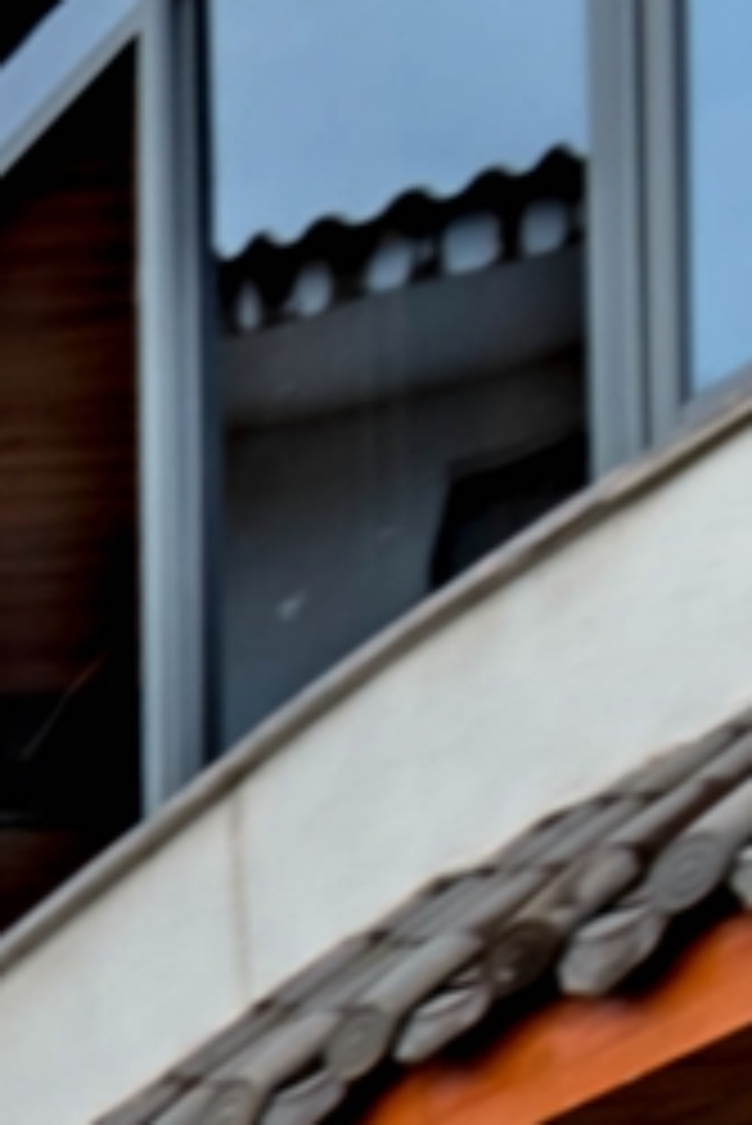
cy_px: 2344
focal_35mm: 146
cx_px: -3553
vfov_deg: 12.2
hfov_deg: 5.4
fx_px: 4568
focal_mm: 19
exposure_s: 1/160
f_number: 11
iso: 100
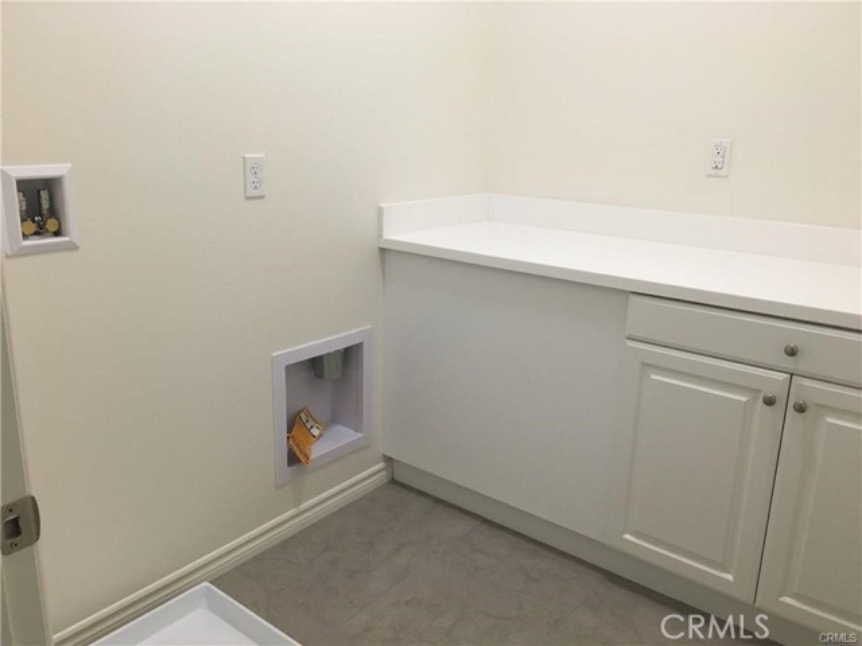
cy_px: 323
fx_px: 722
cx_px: 431
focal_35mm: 29
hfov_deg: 61.7
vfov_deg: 48.2
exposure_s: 1/15
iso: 50
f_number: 2.2
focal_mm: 4.15
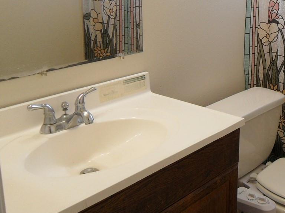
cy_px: 61
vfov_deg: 28.8
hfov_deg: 35.0
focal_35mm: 50
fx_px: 412
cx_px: 279
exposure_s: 1/45
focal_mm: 4.3
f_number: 2.8
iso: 100
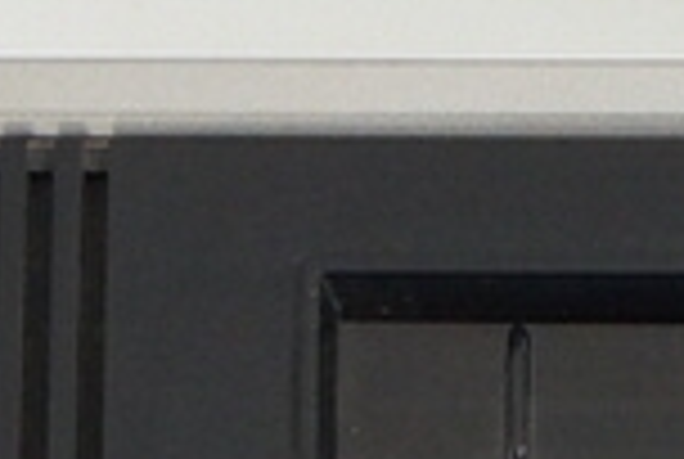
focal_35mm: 591
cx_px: 706
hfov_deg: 3.5
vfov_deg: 2.3
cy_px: 860
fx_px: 11251
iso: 640
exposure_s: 1/80
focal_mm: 50
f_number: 6.3
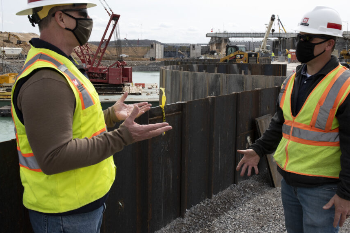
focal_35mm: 37
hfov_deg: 51.9
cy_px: 104
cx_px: 184
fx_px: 360
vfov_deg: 35.9
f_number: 13
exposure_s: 1/640
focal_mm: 31
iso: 640
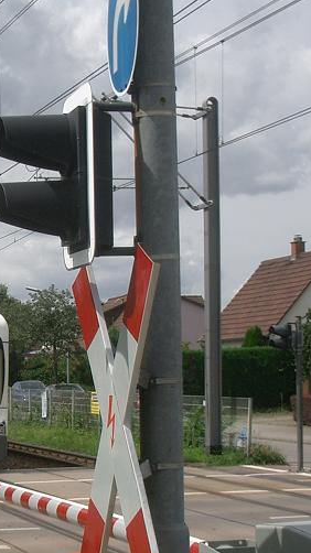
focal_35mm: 85
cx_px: -1
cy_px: 332
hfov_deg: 14.0
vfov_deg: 25.0
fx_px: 1247
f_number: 5
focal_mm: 8.2
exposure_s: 1/500
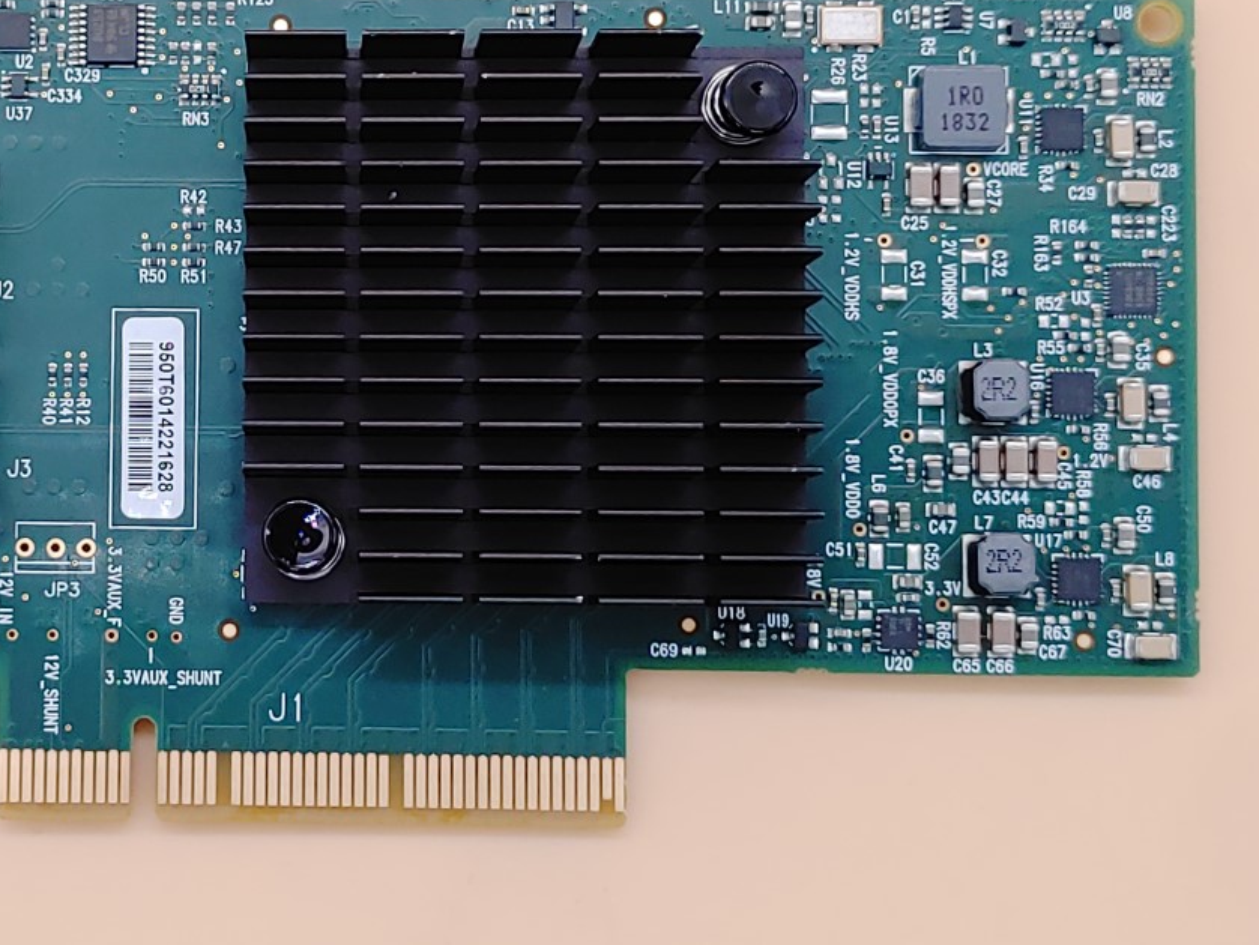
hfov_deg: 24.2
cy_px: 383
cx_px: 215
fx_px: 2874
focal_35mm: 79
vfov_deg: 18.7
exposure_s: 1/62
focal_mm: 4.36
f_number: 1.8
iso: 50
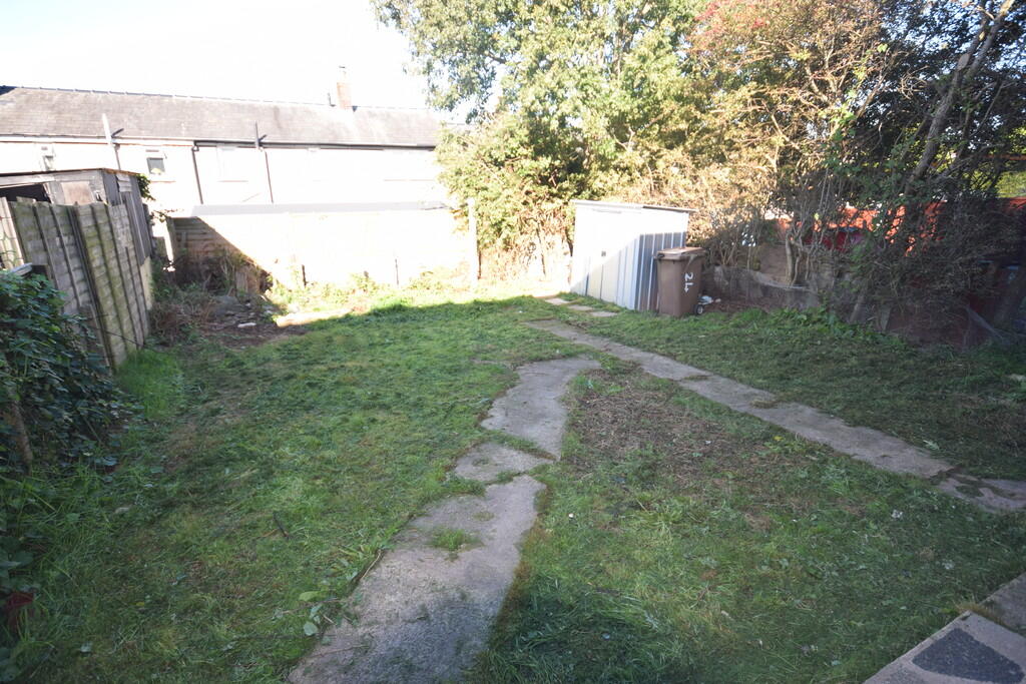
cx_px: 513
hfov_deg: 85.4
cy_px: 342
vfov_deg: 63.2
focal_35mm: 20
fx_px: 556
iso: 180
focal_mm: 13
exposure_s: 1/125
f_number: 5.6
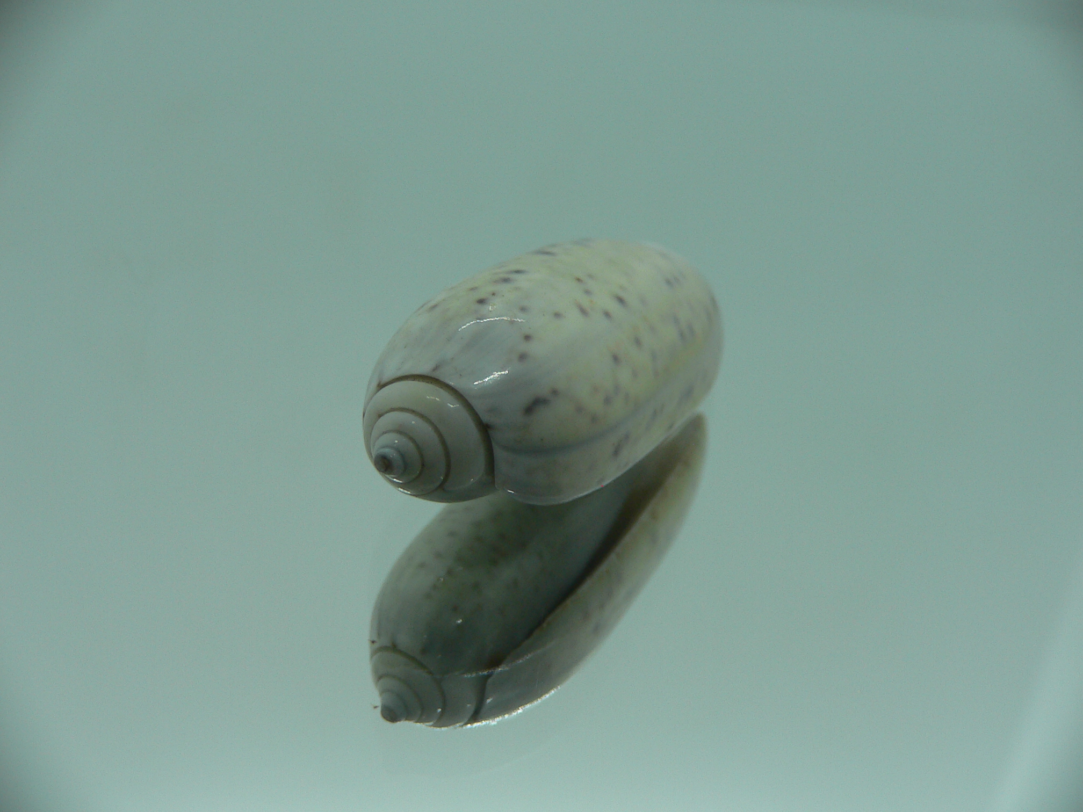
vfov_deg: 40.7
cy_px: 406
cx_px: 542
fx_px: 1095
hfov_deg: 52.6
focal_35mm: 35
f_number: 2.8
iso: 80
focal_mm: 4.6
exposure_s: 1/80
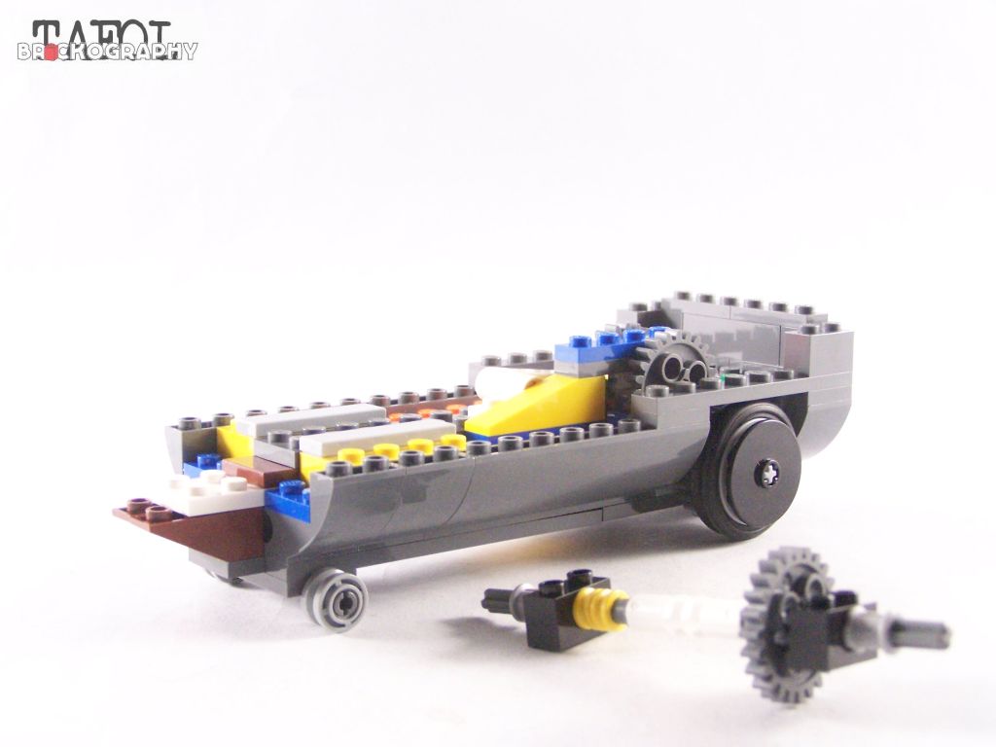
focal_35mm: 59
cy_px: 374
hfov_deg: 32.7
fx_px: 1698
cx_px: 498
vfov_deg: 24.8
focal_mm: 9.8
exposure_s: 1/45
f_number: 3.1
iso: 400
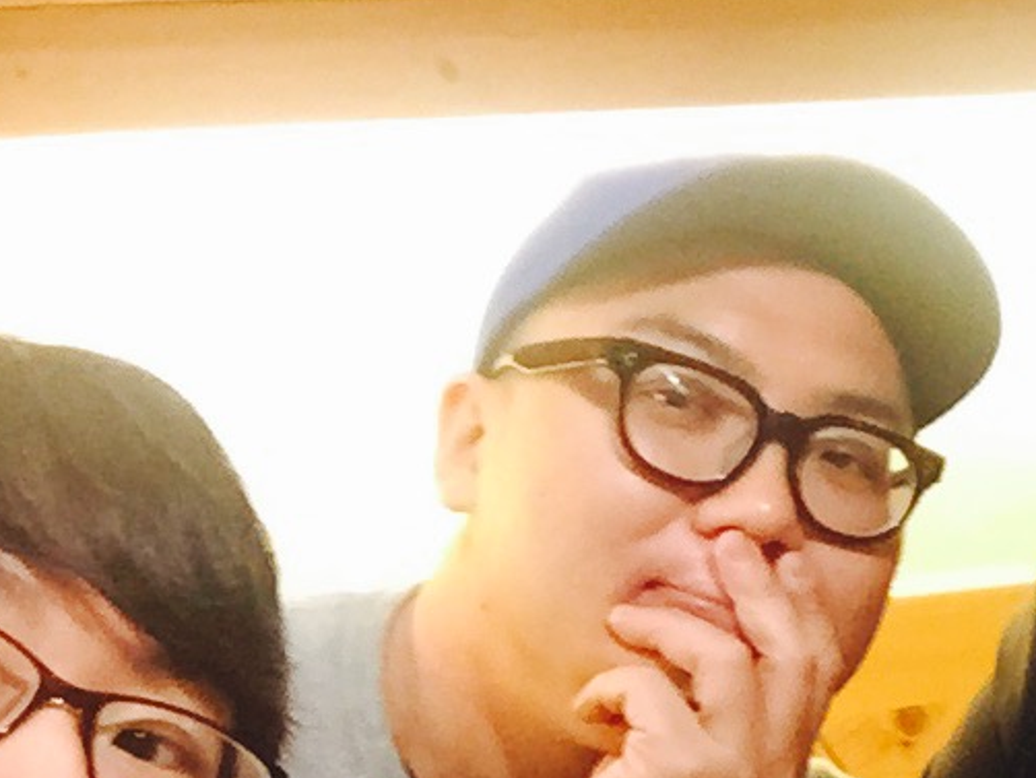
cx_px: 1193
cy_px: 811
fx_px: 2365
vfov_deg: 18.1
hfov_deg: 23.0
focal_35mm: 79
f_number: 2.2
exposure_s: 1/30
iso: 250
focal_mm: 2.65
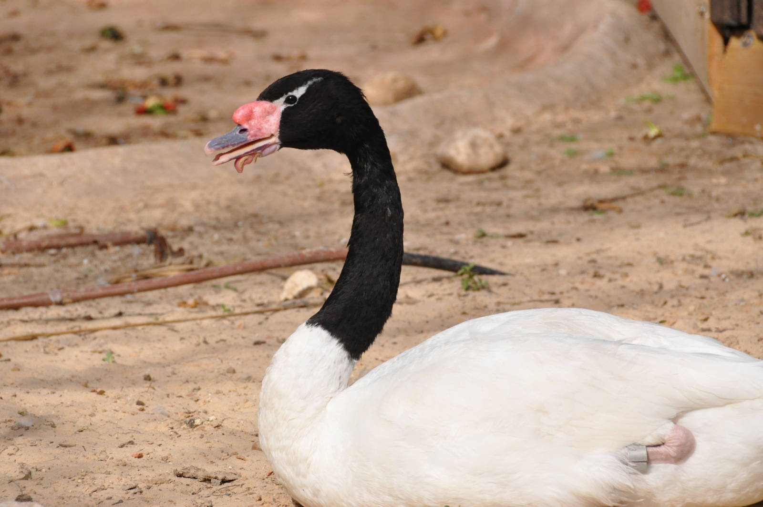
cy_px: 254
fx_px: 9527
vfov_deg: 3.0
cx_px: 382
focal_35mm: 450
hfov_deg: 4.6
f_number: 11
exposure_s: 1/2000
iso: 1000
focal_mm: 300
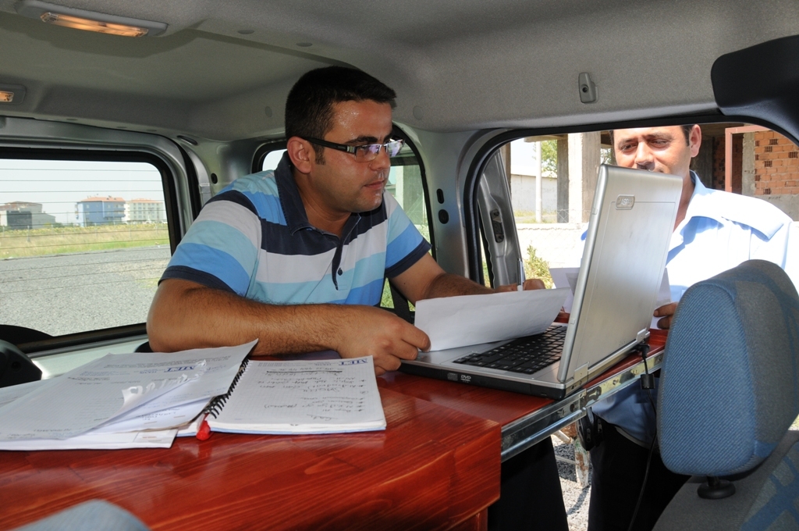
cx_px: 400
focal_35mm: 27
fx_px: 598
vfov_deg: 47.8
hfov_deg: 67.4
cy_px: 266
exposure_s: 1/250
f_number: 8
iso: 400
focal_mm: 18
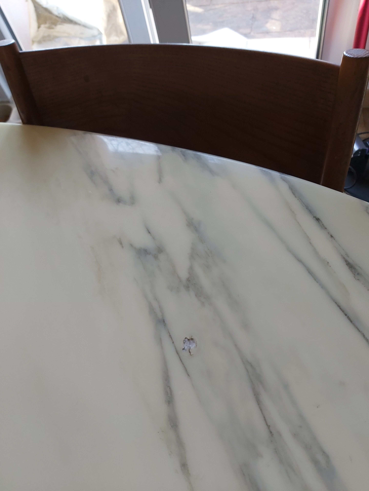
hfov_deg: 53.1
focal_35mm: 26
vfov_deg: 67.3
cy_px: 246
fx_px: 370
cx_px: 184
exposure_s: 1/50
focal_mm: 3.92
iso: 100
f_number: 1.7
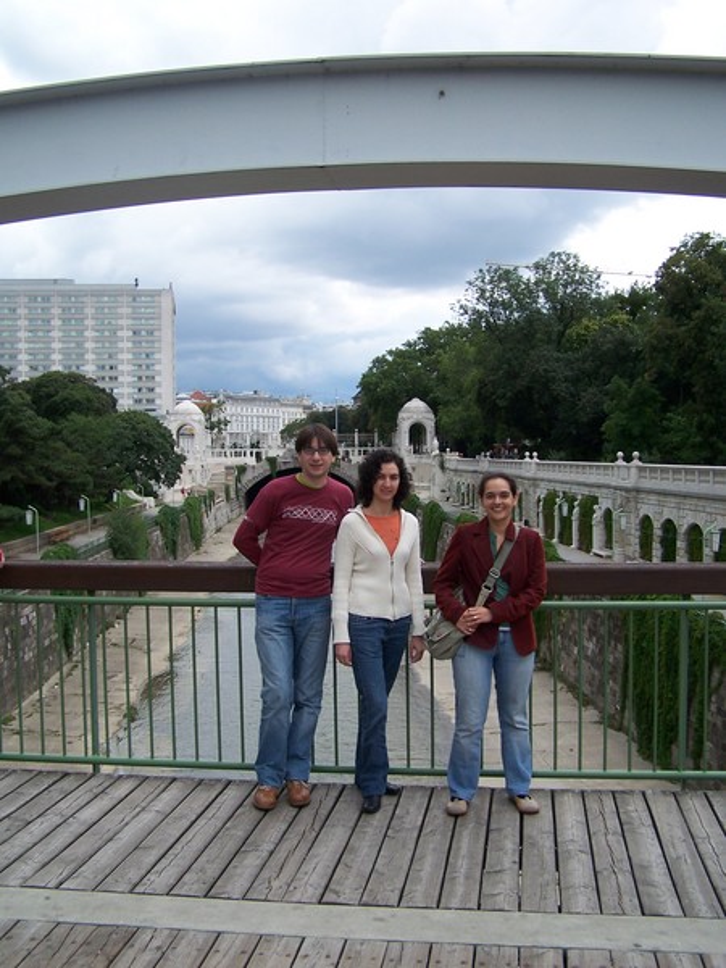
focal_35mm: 38
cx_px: 363
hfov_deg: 37.7
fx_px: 1063
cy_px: 484
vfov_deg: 49.0
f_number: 2.8
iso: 80
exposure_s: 1/400
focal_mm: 6.3
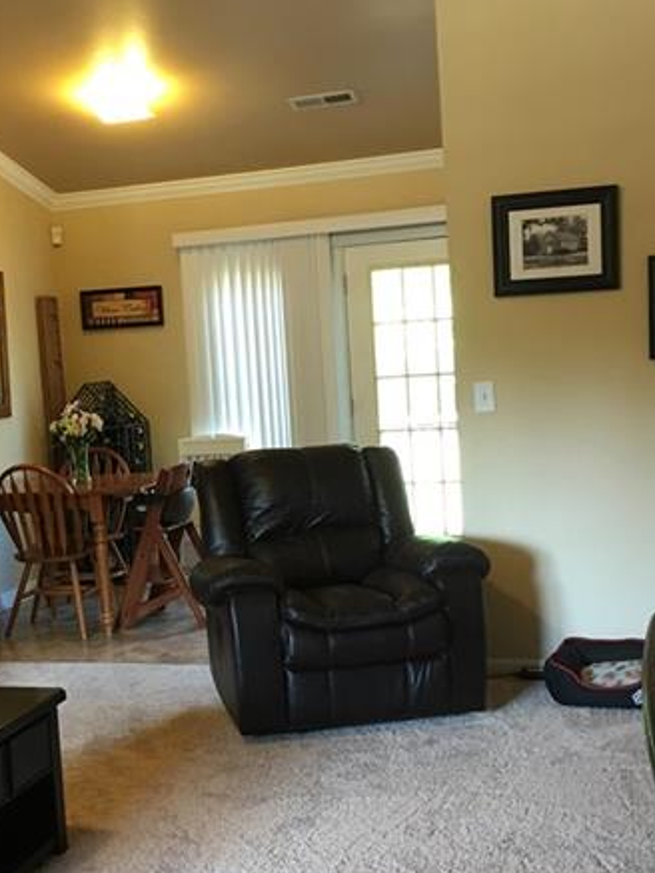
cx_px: 178
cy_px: 479
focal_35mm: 51
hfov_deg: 28.2
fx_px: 1286
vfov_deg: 37.4
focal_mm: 4.15
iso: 50
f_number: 2.2
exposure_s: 1/15
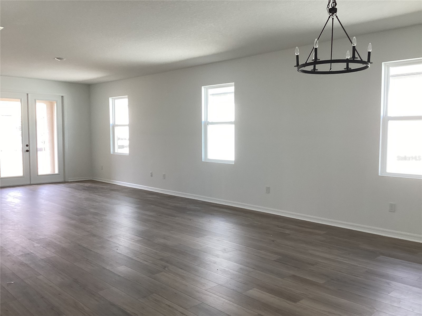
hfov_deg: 58.4
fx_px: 378
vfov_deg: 45.4
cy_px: 158
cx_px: 211
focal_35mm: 31
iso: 80
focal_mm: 3.3
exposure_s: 1/120
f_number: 2.4
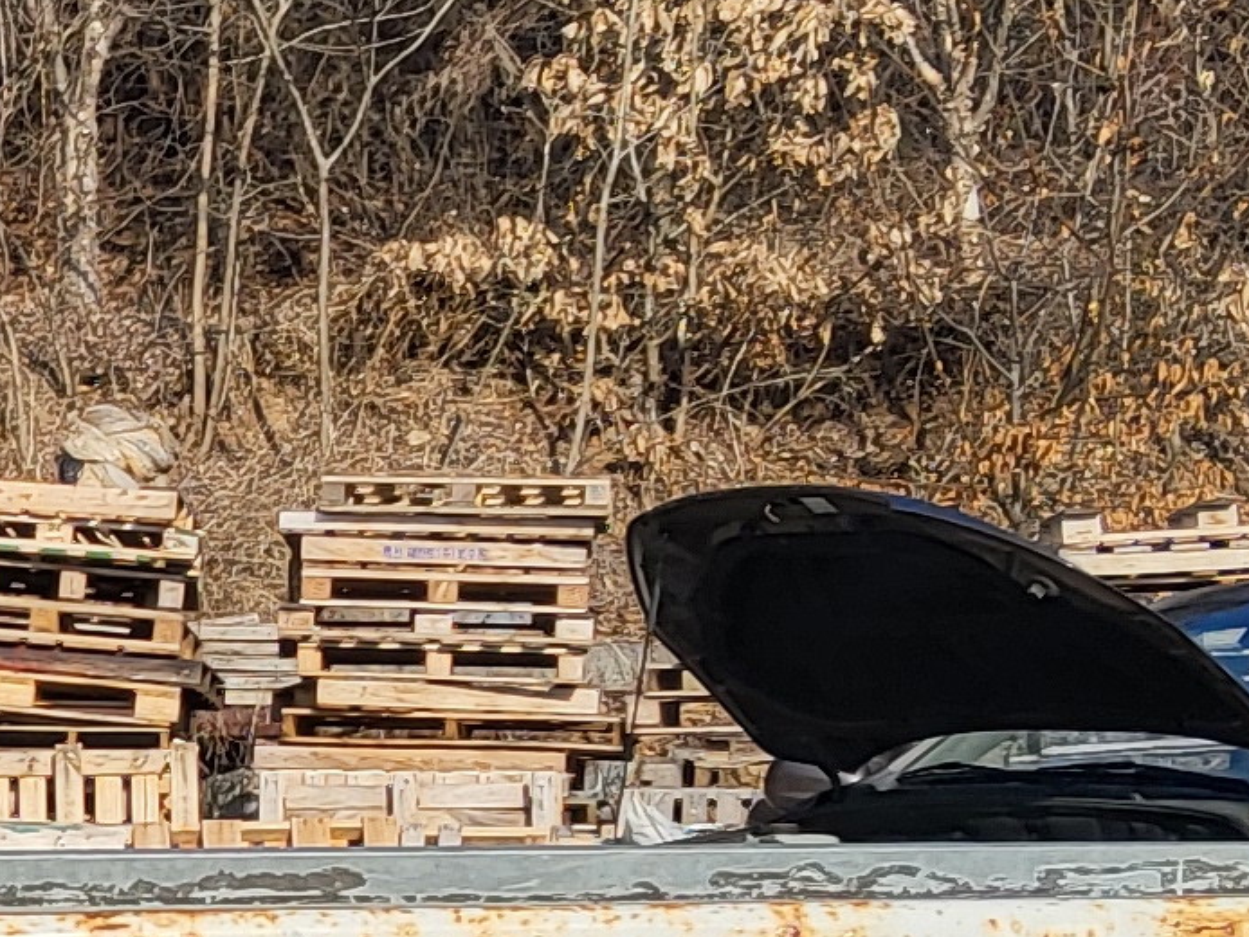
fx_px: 5521
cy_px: 793
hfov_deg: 12.0
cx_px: -872
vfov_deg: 9.7
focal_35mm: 153
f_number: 1.8
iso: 12
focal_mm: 3.98
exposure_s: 1/1195
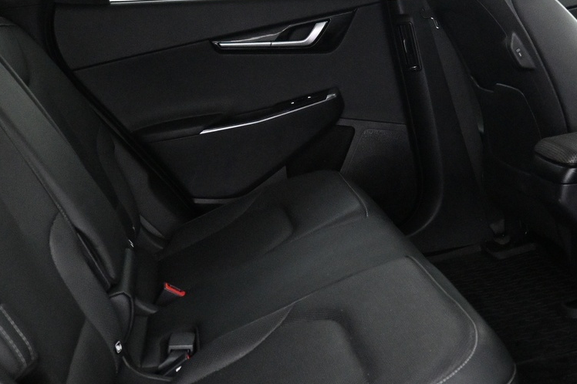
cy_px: 140
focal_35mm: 52
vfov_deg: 25.9
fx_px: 833
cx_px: 377
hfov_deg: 37.8
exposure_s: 1/30
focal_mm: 16
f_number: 3.5
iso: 4000
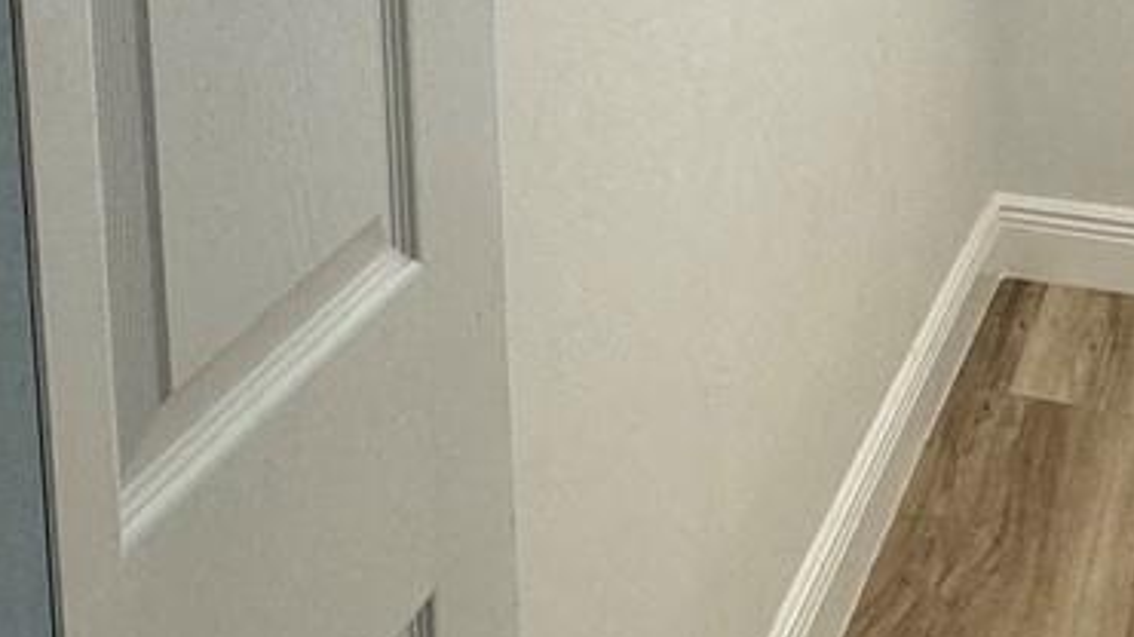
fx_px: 1984
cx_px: 190
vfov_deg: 16.5
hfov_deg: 30.9
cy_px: -349
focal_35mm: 66
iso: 125
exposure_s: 1/120
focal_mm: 2.22
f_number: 2.2
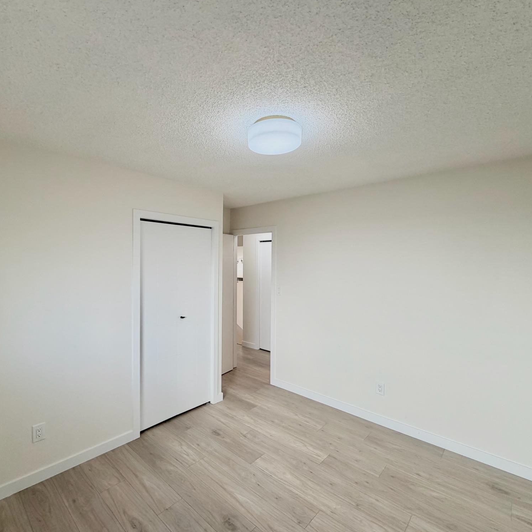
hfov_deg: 83.8
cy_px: 270
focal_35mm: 17
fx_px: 296
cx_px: 245
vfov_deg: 84.0
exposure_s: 1/120
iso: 100
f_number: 2.2
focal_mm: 2.22
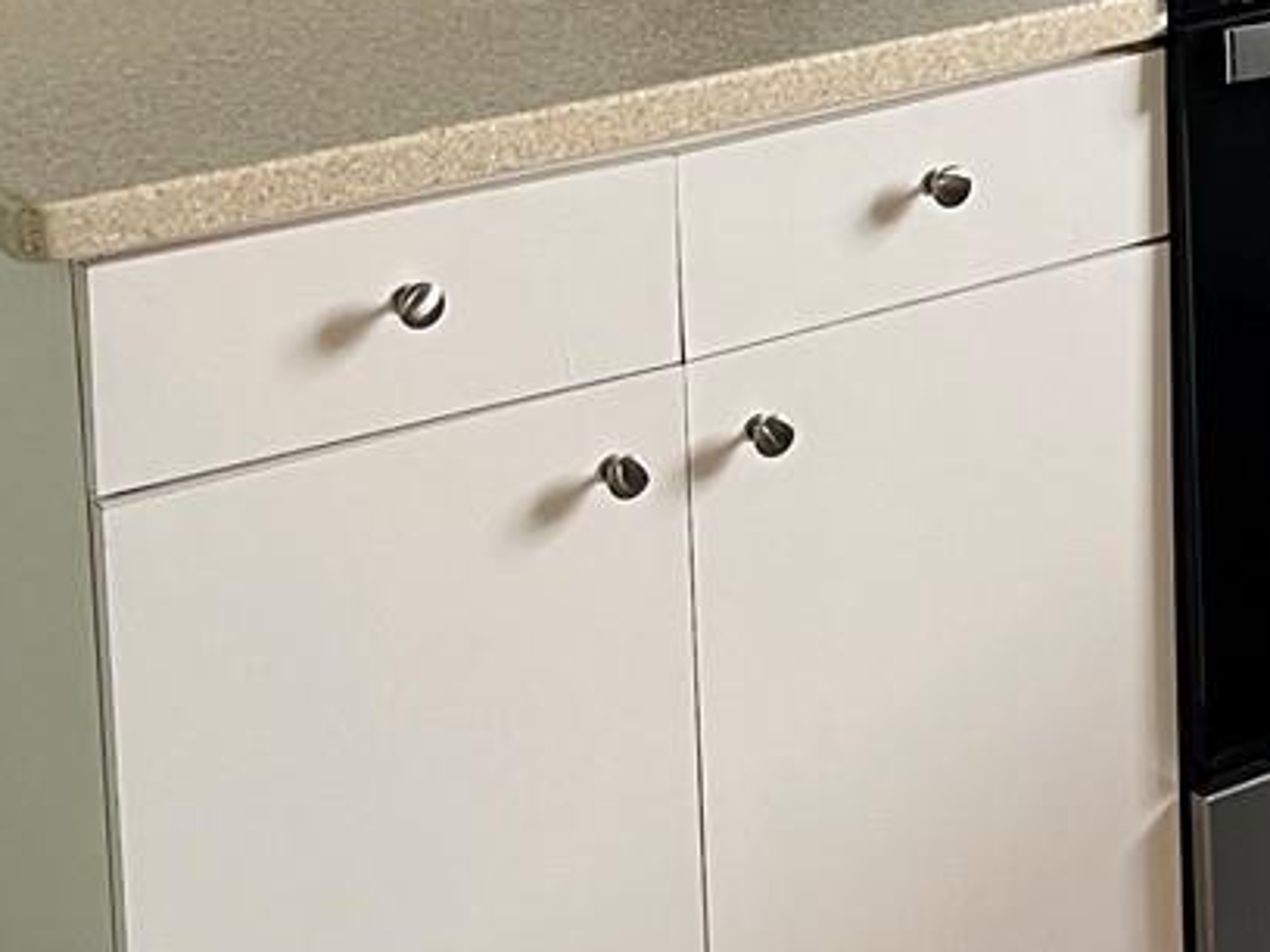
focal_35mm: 102
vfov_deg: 13.8
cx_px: 1665
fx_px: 3742
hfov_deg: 18.0
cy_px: -389
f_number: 1.6
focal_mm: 5.1
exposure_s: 1/60
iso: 80
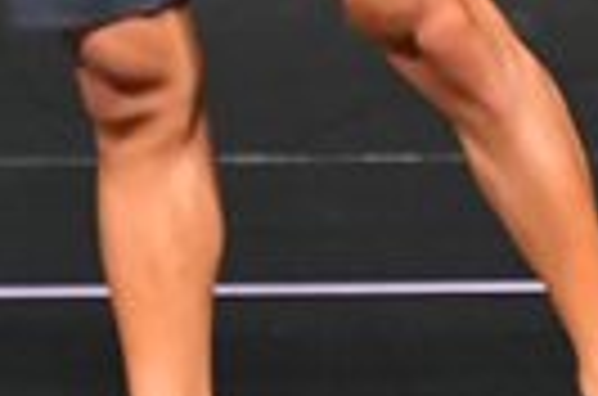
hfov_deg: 1.2
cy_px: -284
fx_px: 29050
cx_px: 1661
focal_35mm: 1753
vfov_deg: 0.8
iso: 5000
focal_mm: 200
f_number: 5.6
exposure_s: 1/400
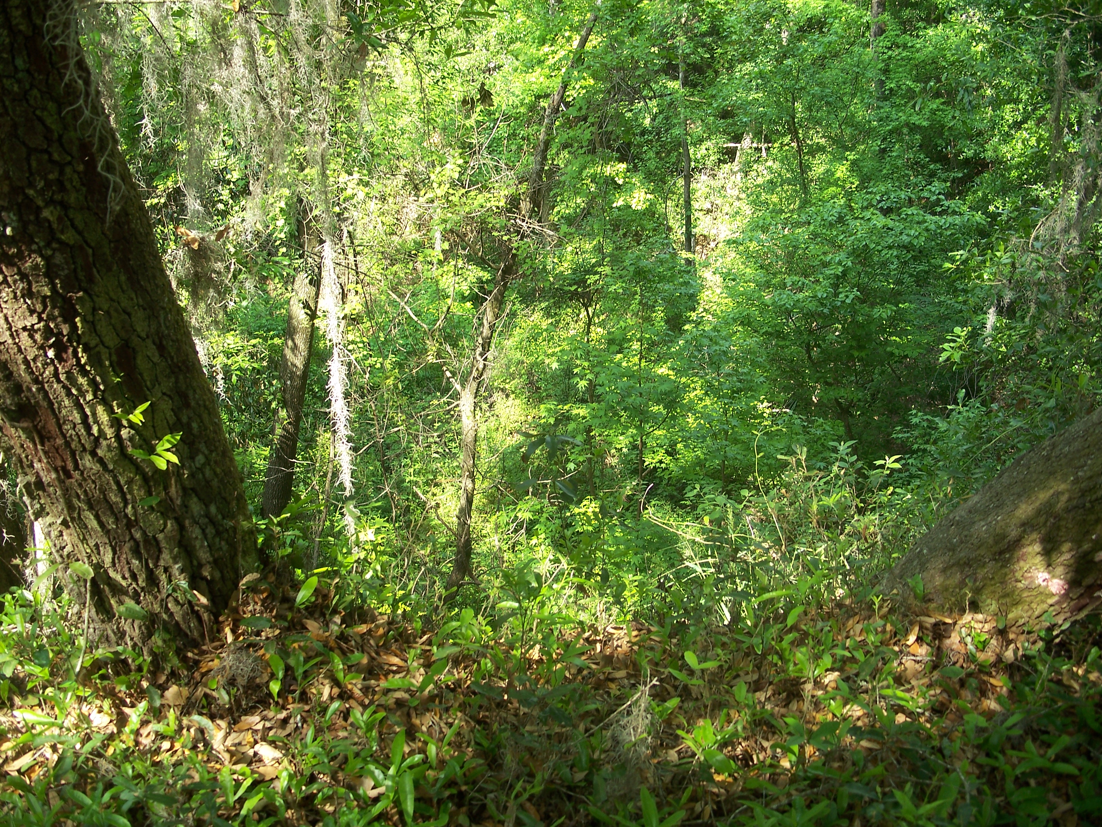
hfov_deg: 50.1
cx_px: 551
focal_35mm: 37
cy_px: 414
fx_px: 1178
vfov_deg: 38.7
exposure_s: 1/80
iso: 64
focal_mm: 7.8
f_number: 2.8
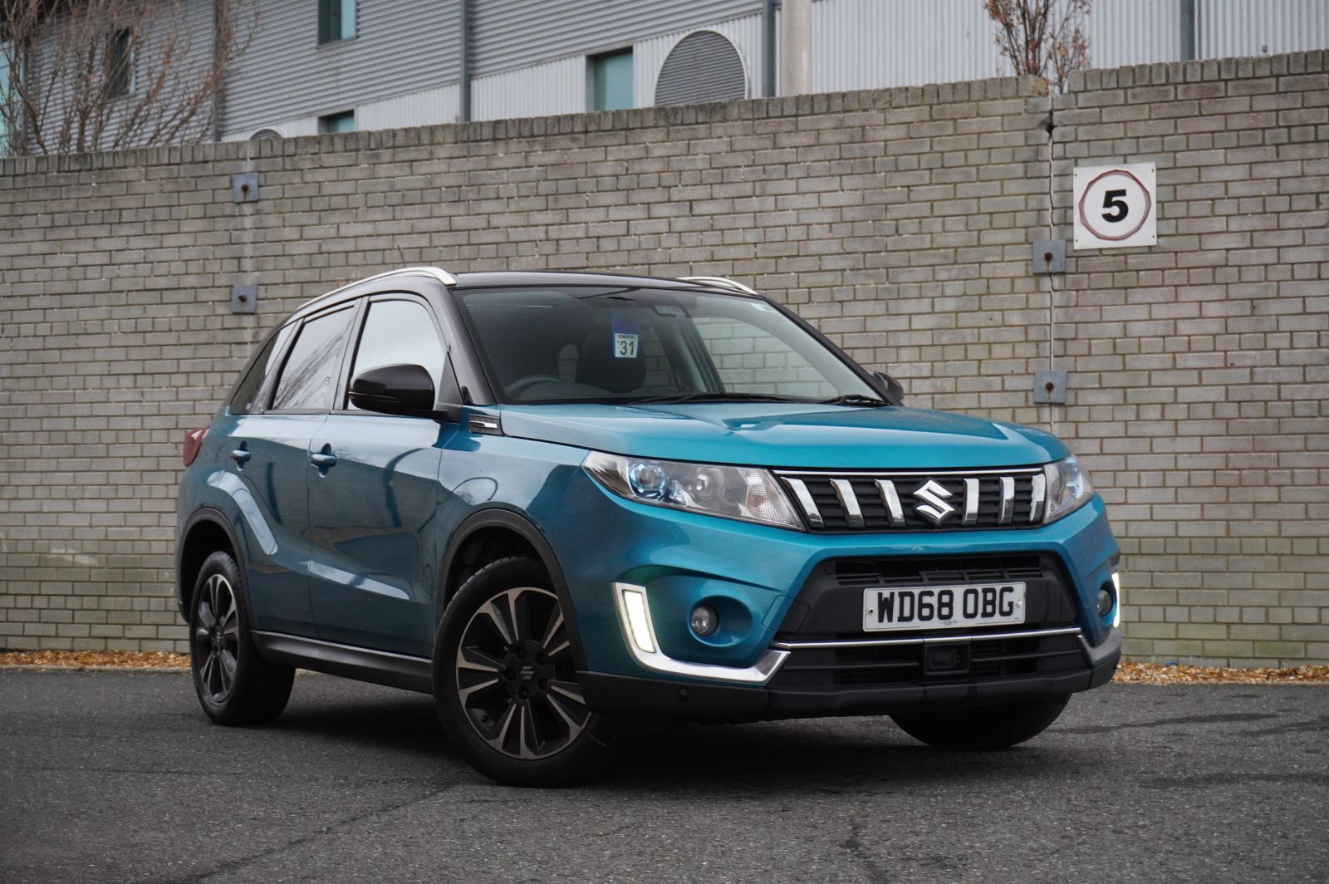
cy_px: 442
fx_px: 2268
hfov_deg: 32.7
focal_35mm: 62
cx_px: 664
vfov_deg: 22.0
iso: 1600
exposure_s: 1/160
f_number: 5.6
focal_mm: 41
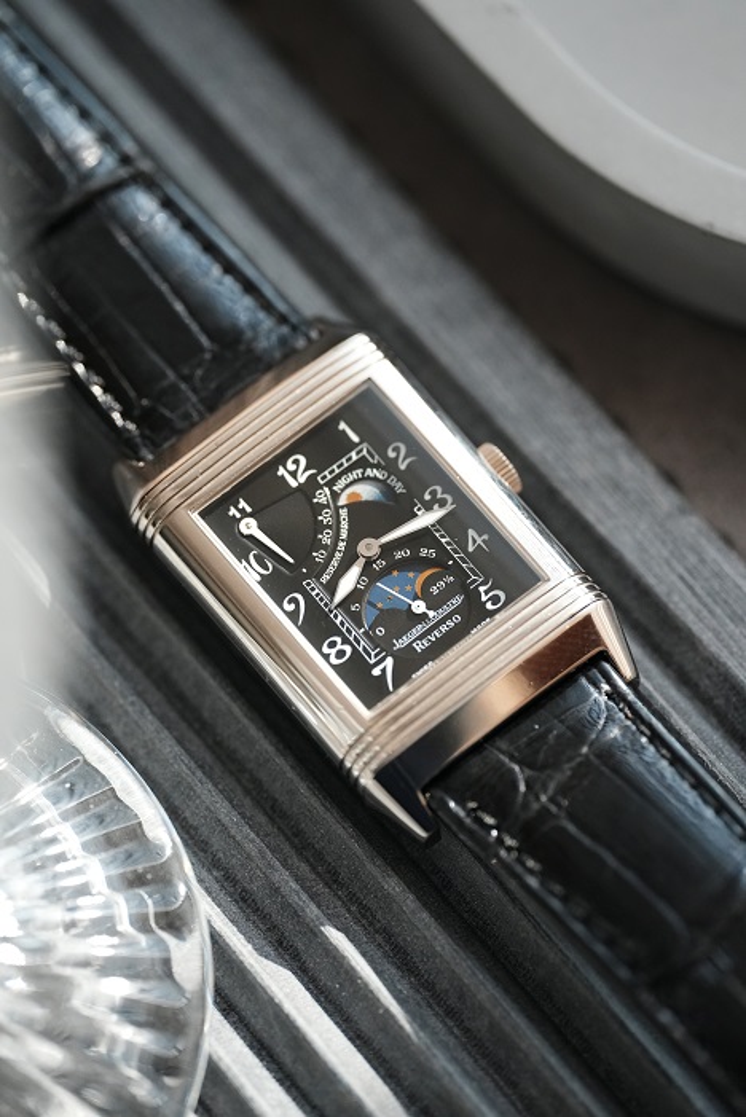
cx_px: 373
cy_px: 558
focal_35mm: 105
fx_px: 3260
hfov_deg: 13.1
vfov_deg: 19.4
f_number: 4
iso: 4000
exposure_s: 1/250
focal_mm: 105
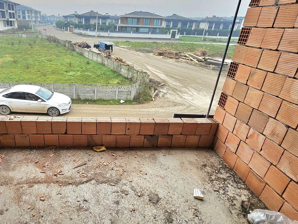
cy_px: 105
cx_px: 99
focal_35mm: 20
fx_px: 172
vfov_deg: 65.9
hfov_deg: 79.0
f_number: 2.2
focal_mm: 2.2
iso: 50
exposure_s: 1/270
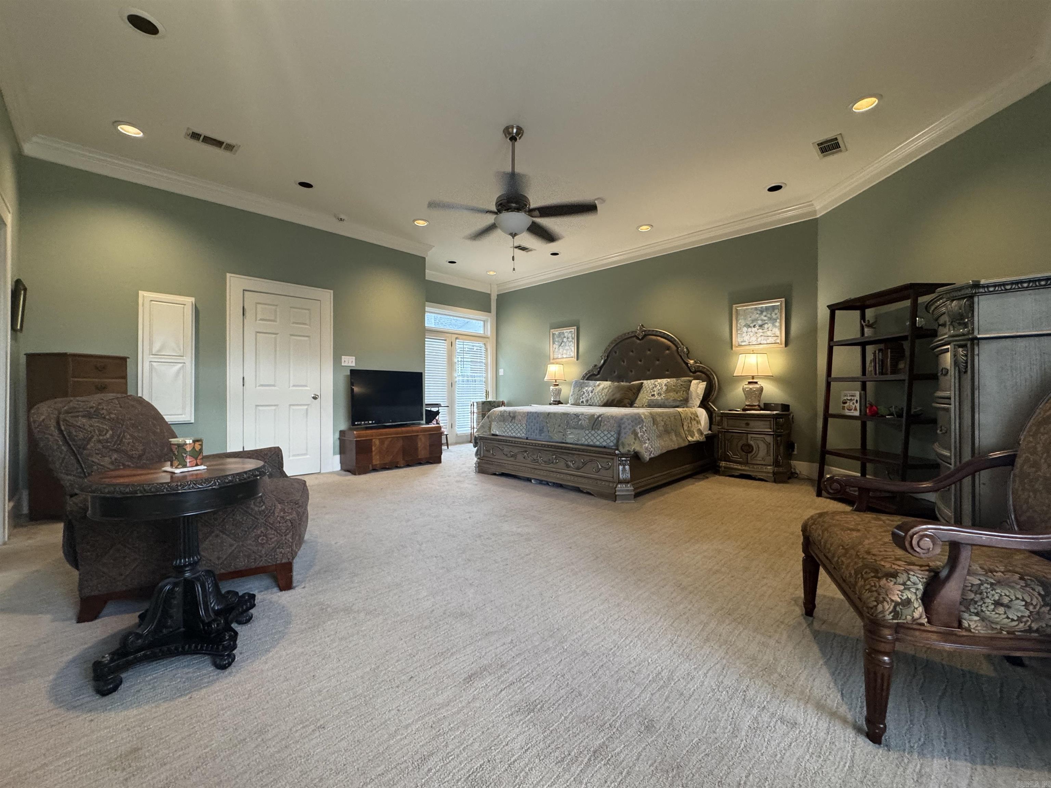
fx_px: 425
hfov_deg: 102.1
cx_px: 526
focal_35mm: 14
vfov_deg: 85.7
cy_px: 394
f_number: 2.2
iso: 250
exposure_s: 1/42
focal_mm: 2.22
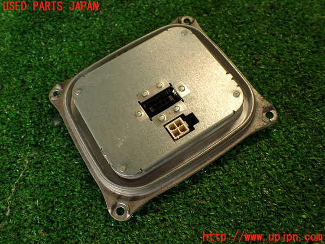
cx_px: 162
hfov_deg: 56.8
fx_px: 300
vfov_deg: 44.2
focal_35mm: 32
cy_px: 122
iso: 200
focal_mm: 5.79
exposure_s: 1/60
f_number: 2.4
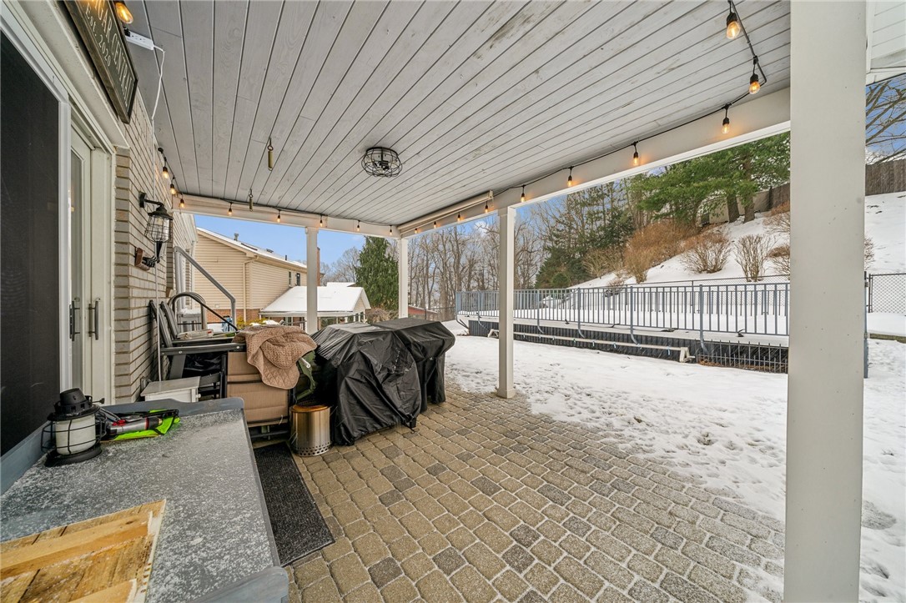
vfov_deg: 89.9
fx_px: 302
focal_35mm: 12
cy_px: 302
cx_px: 453
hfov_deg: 112.6
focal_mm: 12
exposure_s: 1/13
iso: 50
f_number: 11
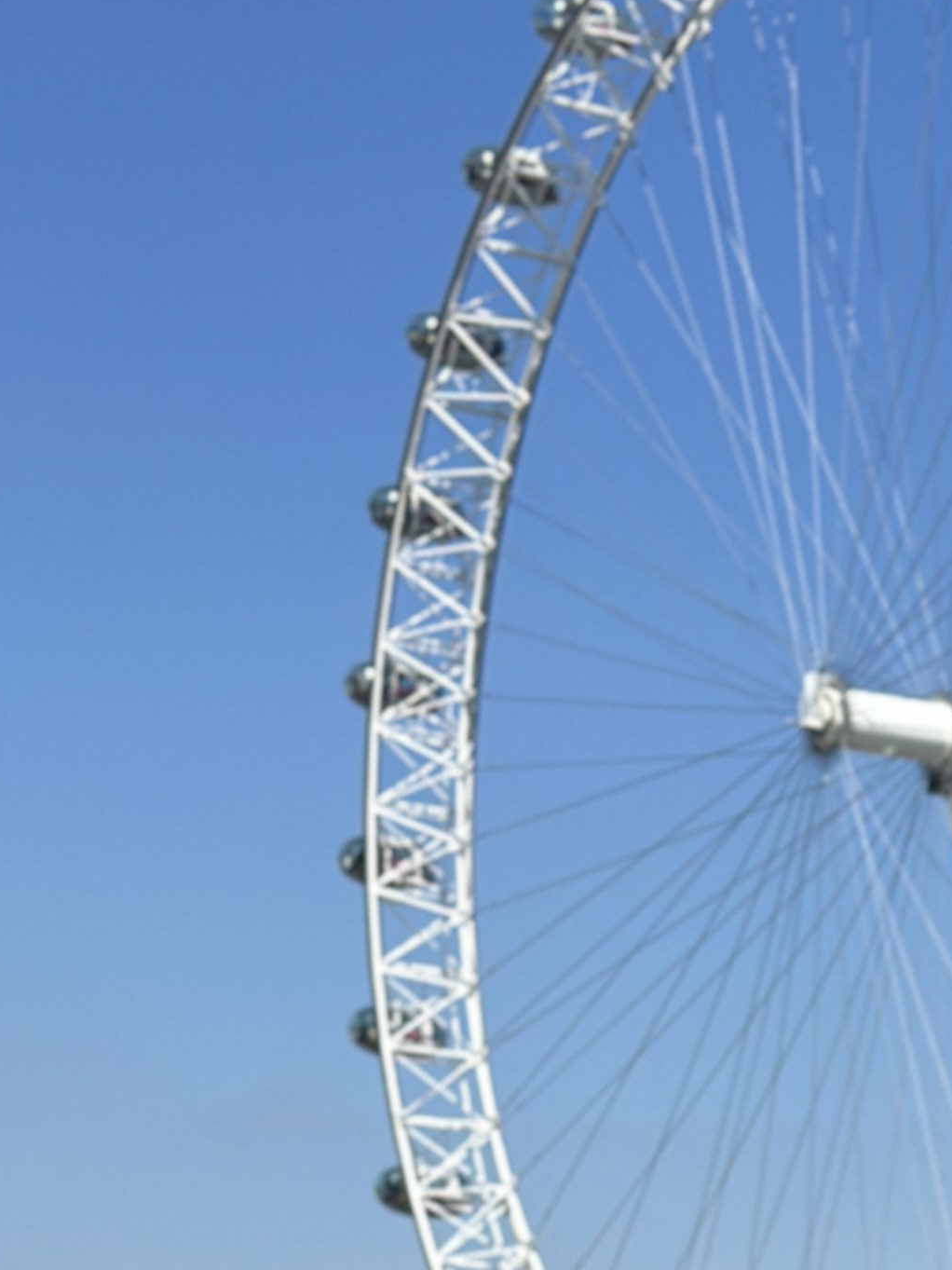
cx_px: 1353
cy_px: 1725
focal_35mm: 142
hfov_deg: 10.2
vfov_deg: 13.3
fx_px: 5208
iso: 100
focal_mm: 6.86
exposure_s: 1/2304
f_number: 1.78
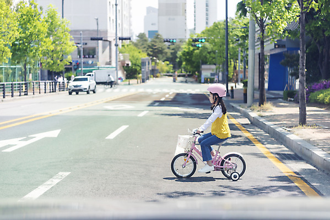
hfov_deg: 28.8
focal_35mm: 70
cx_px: 165
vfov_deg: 19.5
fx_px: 642
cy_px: 110
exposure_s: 1/200
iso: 200
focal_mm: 70
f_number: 2.8
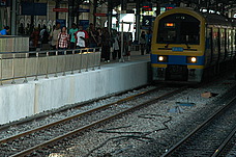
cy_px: 32
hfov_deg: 10.1
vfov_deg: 6.7
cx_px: 159
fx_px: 1328
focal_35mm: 203
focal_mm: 70
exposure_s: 1/100
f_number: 5
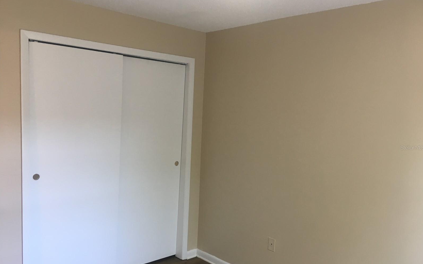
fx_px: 357
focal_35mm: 31
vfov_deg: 40.5
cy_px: 147
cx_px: 212
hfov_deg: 61.2
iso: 50
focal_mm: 4.15
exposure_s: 1/30
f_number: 2.2
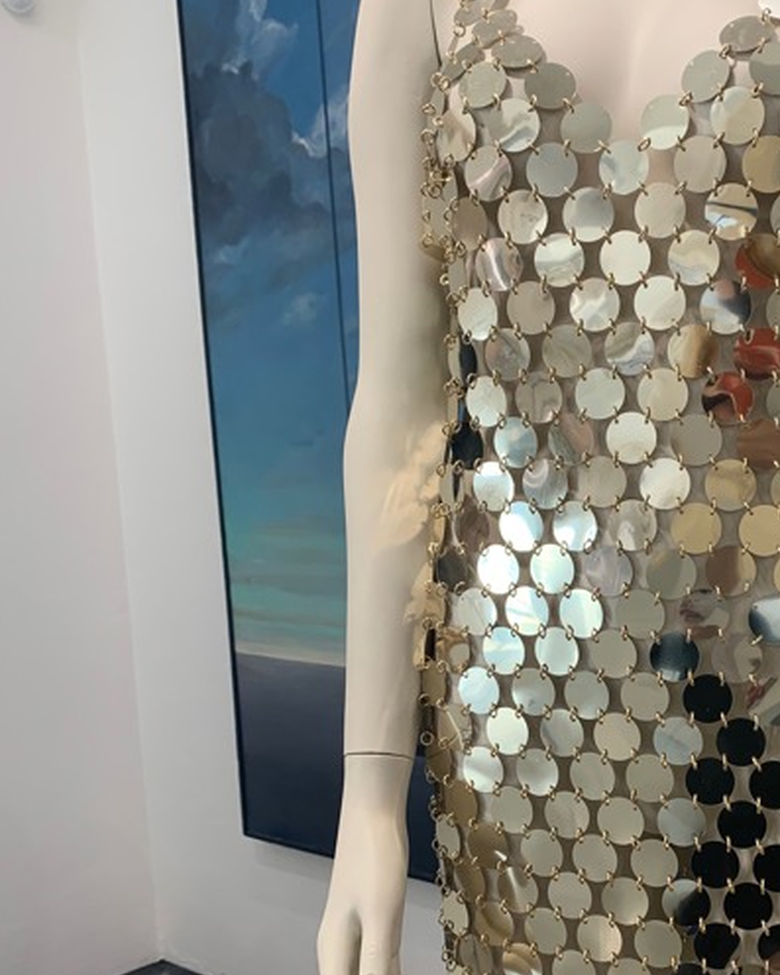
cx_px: 648
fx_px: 1356
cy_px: 569
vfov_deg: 39.4
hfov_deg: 31.1
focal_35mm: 47
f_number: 1.8
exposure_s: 1/82
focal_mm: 4.25
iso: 50
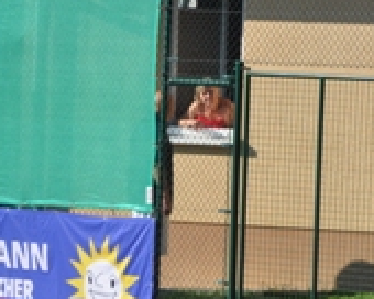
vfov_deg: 4.0
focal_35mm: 390
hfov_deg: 5.0
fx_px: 4320
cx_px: 200
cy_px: 150
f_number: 6.3
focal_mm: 105
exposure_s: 1/1600
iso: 400
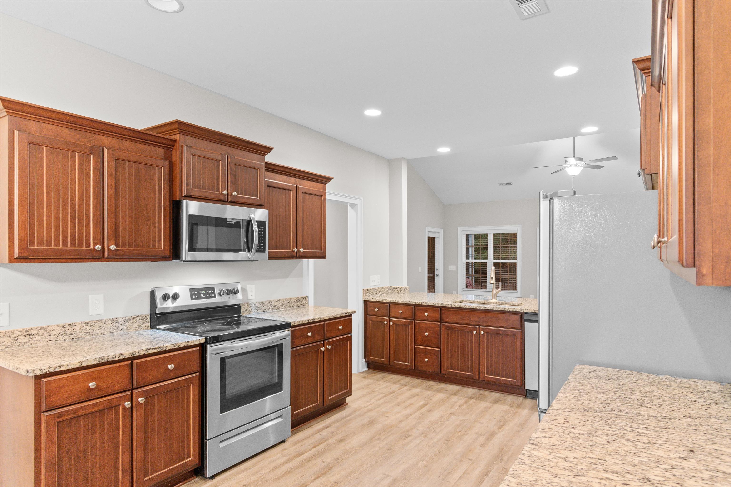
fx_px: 426
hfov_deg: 81.2
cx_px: 366
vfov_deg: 59.5
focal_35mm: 21
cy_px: 244
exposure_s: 8
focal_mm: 14
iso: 100
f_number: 5
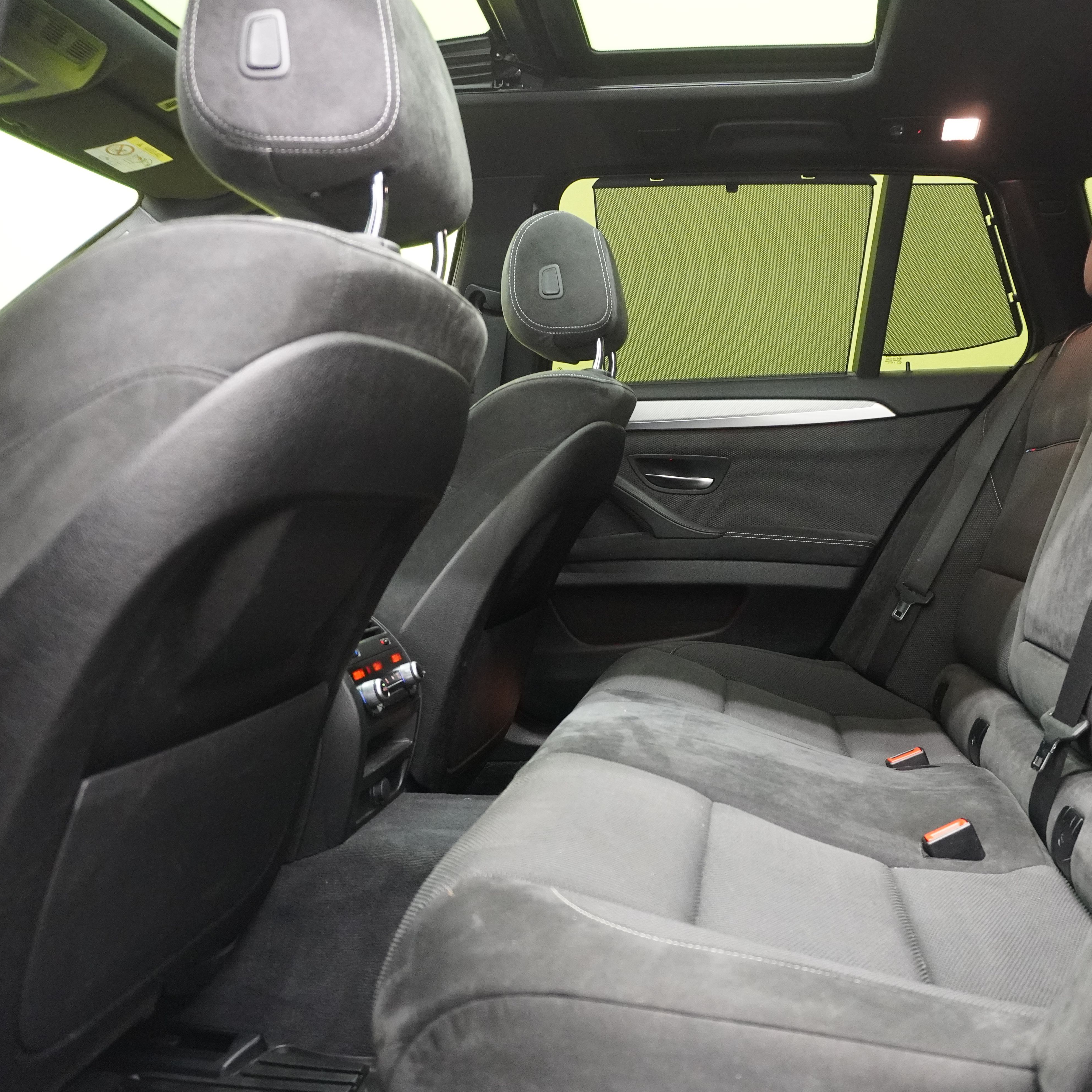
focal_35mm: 31
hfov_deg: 51.7
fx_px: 1106
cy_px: 552
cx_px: 709
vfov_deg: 52.5
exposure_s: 1/30
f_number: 3.5
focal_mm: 16
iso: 3200
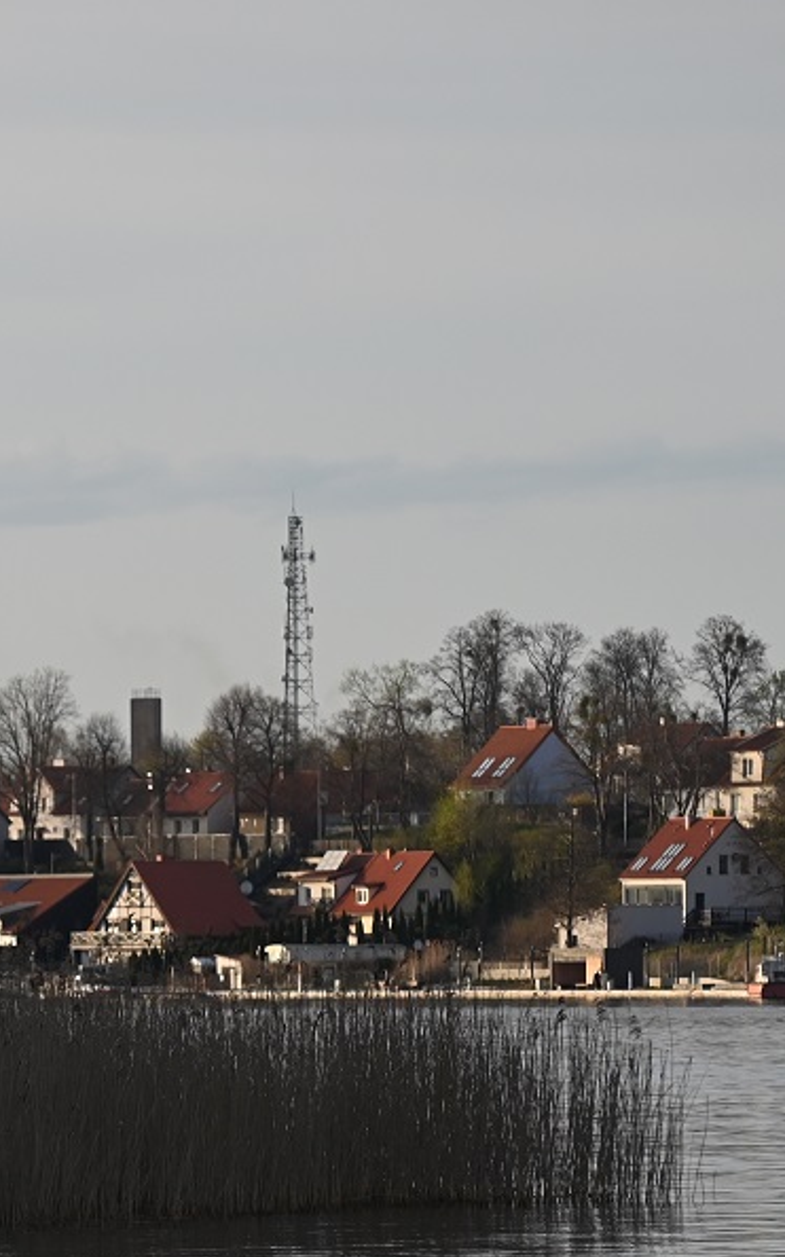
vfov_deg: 4.8
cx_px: -6
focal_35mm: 438
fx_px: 15000
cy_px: 854
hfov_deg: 3.0
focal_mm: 170
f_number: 5
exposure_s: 1/1000
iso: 250
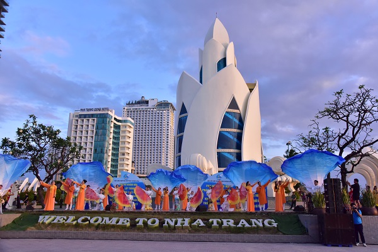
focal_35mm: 30
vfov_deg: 43.6
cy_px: 126
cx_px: 189
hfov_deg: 61.9
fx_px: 315
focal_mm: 30
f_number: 8
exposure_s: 1/800
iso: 1600
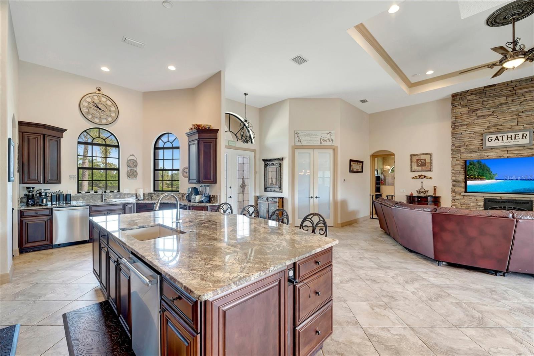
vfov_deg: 81.2
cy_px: 178
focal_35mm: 14
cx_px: 267
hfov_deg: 104.3
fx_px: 208
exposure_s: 1/1.67
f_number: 9
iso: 250
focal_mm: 14
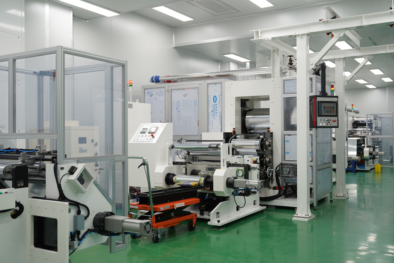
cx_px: 197
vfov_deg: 35.9
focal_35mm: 37
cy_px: 132
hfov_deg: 51.9
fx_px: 405
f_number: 3.5
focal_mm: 37
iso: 200
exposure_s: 1/60
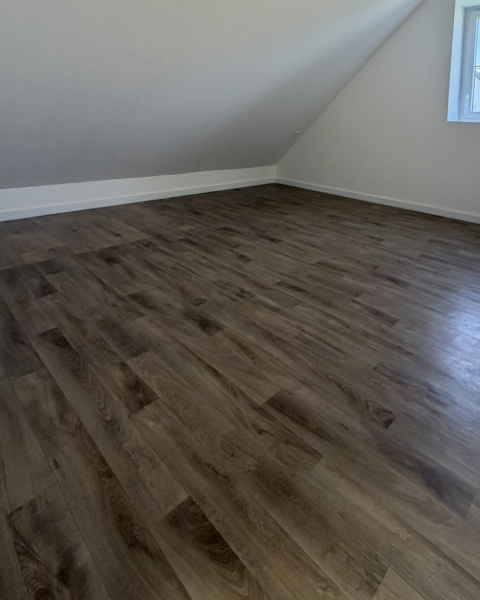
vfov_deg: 71.8
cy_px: 143
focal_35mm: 21
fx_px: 373
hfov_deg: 64.6
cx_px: 300
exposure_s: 1/121
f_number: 2.2
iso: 250
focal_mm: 2.22
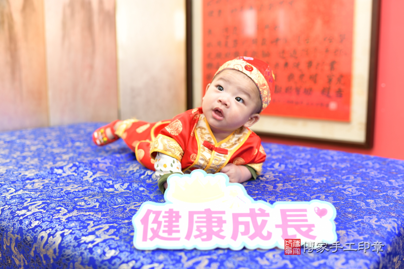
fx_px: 393
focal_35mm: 35
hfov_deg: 54.4
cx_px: 202
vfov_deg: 37.9
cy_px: 134
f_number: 2.8
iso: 400
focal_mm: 35
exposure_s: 1/200
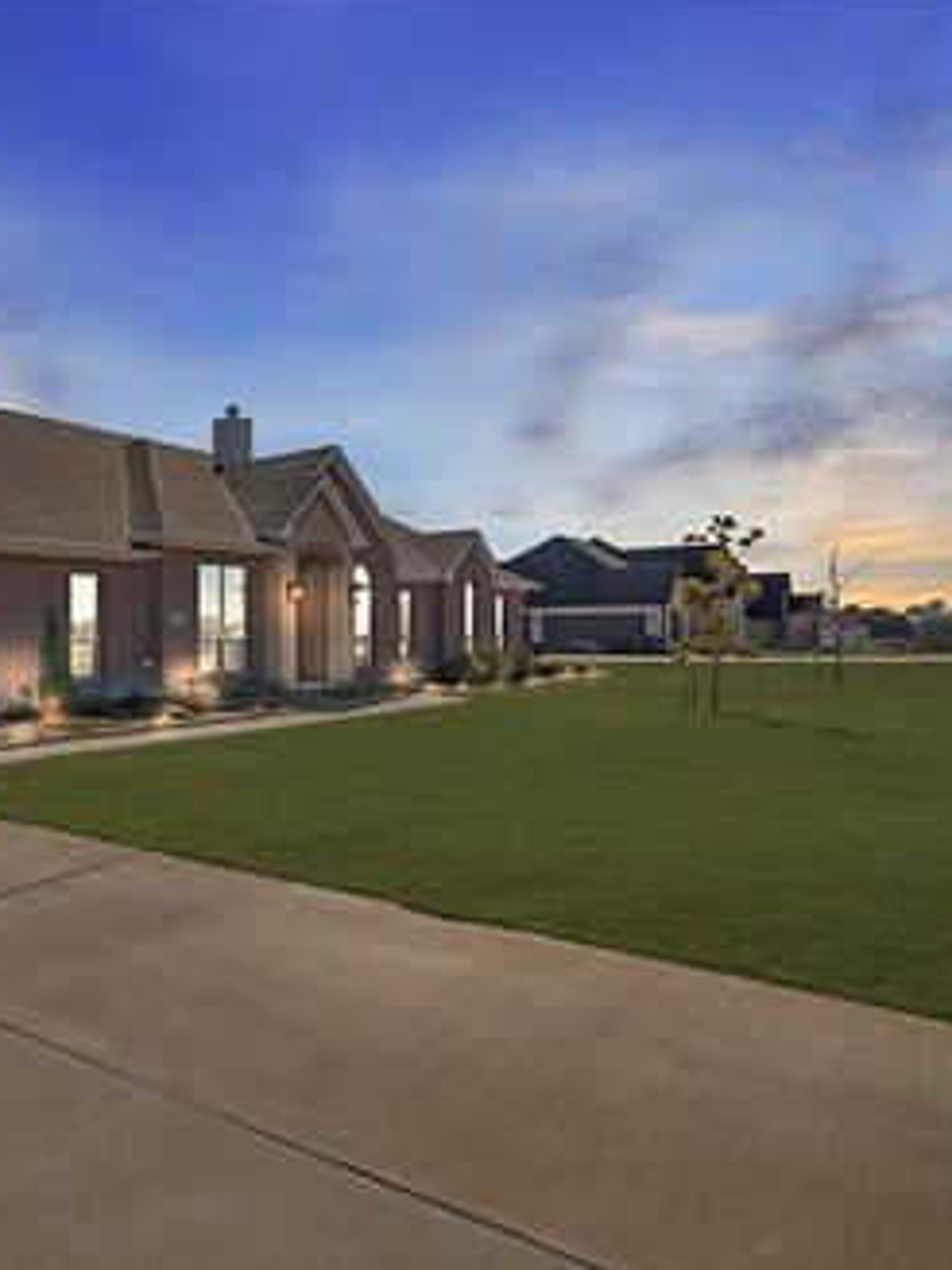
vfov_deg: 76.4
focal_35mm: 22
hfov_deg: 51.6
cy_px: 629
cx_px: 46
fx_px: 807
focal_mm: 10
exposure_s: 1/2000
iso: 100
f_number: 7.1
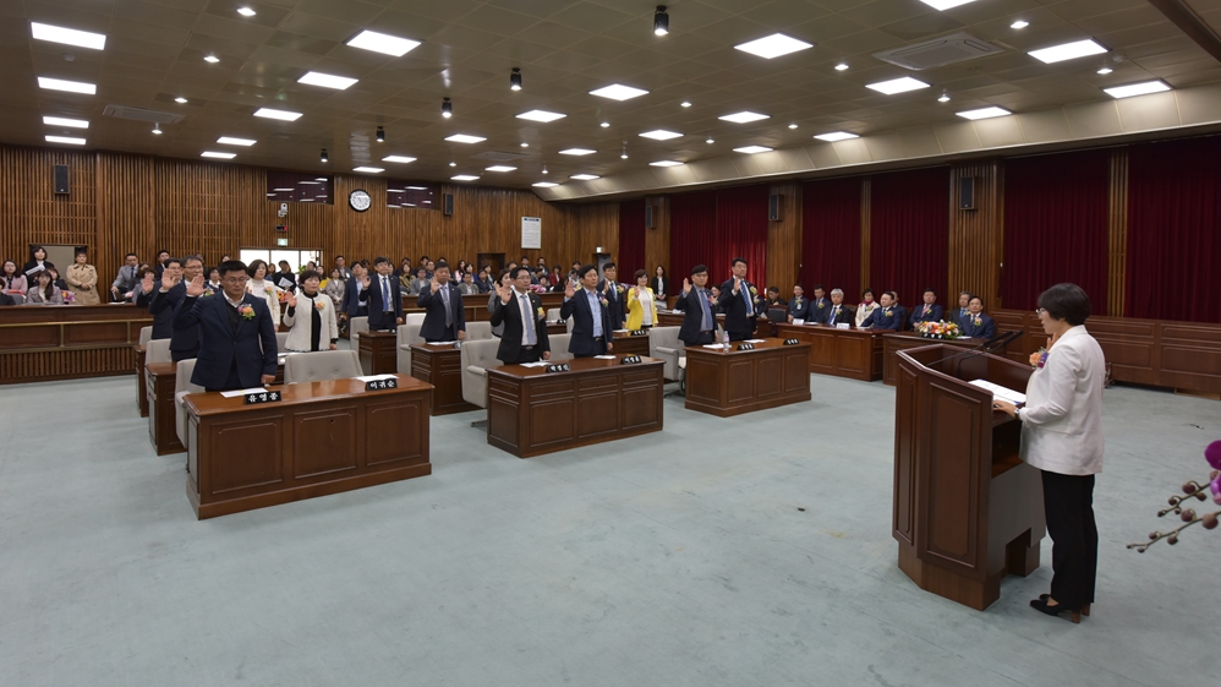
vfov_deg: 53.3
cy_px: 280
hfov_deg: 83.9
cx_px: 610
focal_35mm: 21
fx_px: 680
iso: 1250
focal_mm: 20
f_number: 7.1
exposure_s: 1/60
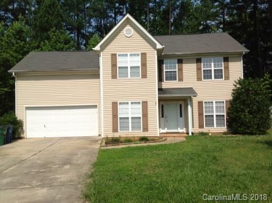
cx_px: 136
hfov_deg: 52.7
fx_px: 275
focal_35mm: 35
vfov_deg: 40.6
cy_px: 102
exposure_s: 1/3788
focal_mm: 4.28
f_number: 2.4
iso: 80
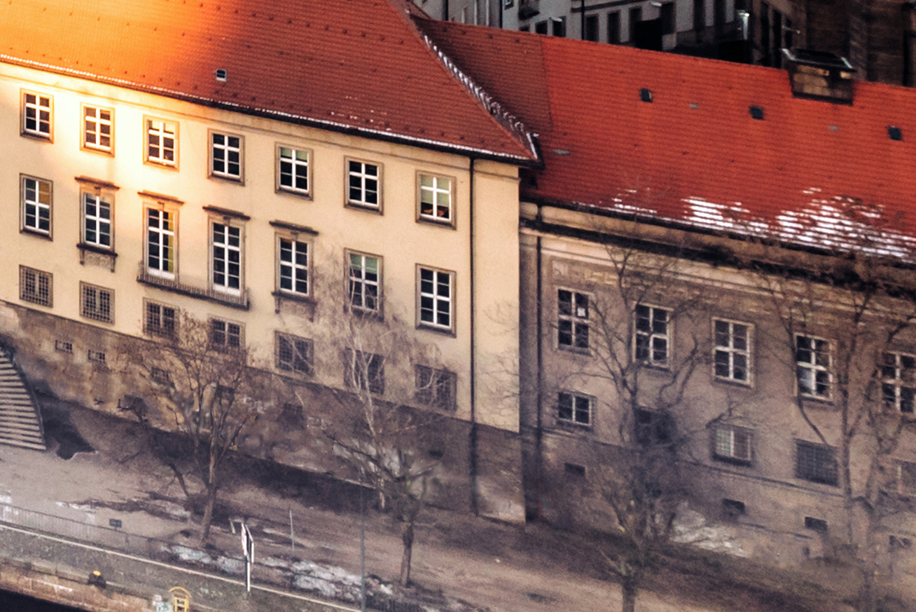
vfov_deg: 17.4
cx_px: -997
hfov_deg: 17.9
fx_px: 1756
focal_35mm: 69
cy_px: -359
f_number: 8
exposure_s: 1/160
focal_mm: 15
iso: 500
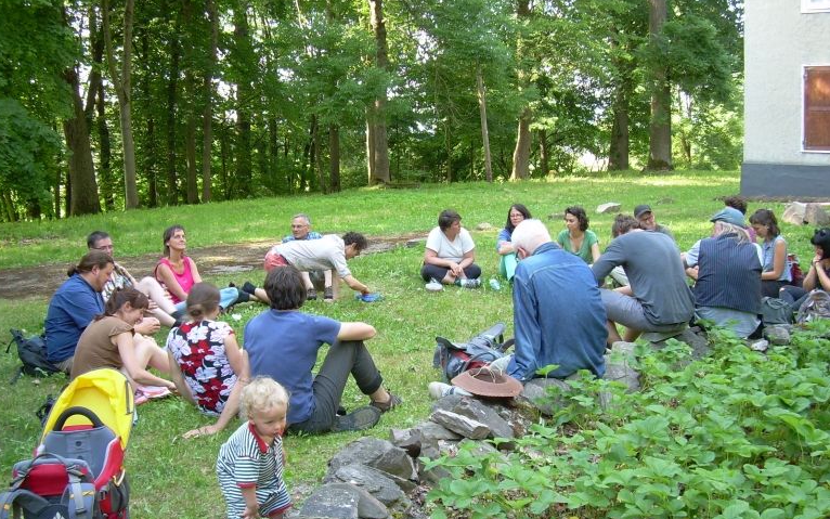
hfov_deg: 48.2
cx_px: 410
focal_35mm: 41
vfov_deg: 31.2
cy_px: 296
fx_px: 928
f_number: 2.8
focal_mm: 6.3
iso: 50
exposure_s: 1/30
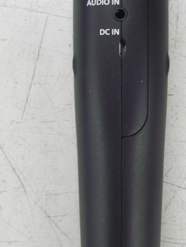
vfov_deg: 24.1
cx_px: 121
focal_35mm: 81
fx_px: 580
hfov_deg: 18.2
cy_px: 120
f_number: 2.8
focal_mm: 5.8
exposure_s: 1/25
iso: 200
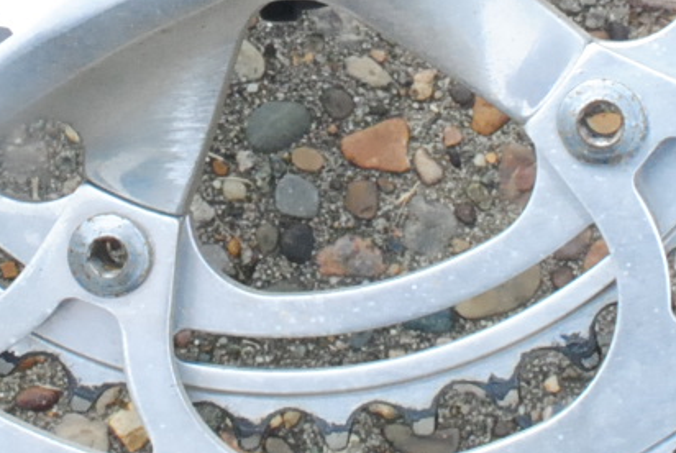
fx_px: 2651
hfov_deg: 14.5
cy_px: -87
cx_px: 249
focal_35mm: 141
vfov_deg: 9.6
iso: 800
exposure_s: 1/125
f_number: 14
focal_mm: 20
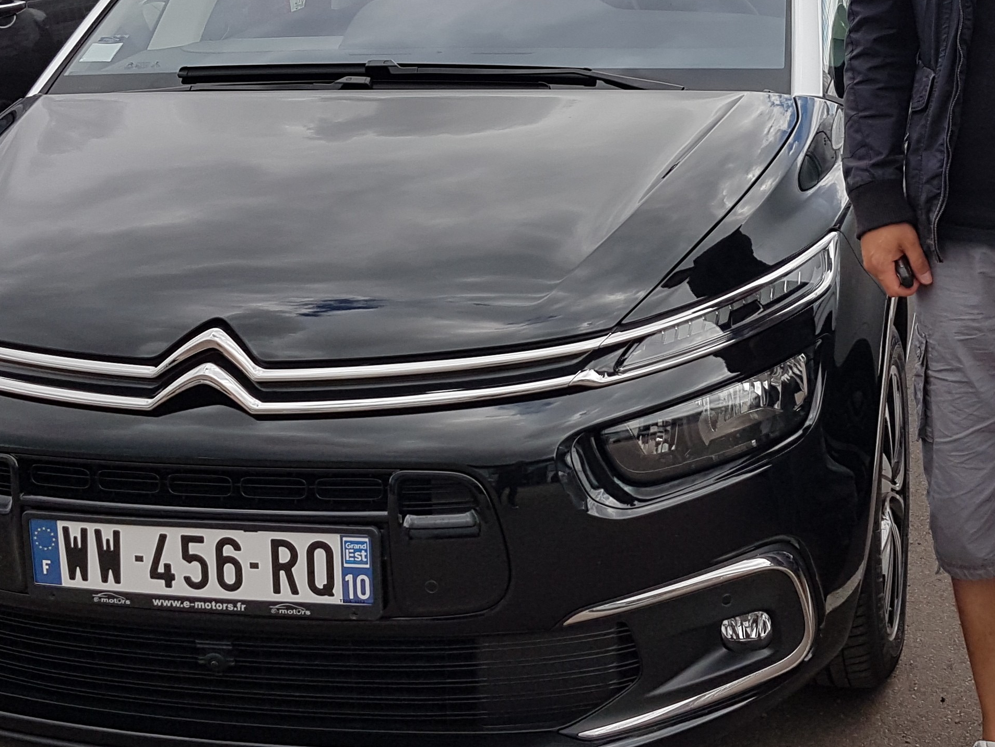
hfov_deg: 34.9
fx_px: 1581
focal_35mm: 55
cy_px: 223
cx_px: 566
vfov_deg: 26.3
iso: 40
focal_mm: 4.2
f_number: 1.7
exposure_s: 1/1660
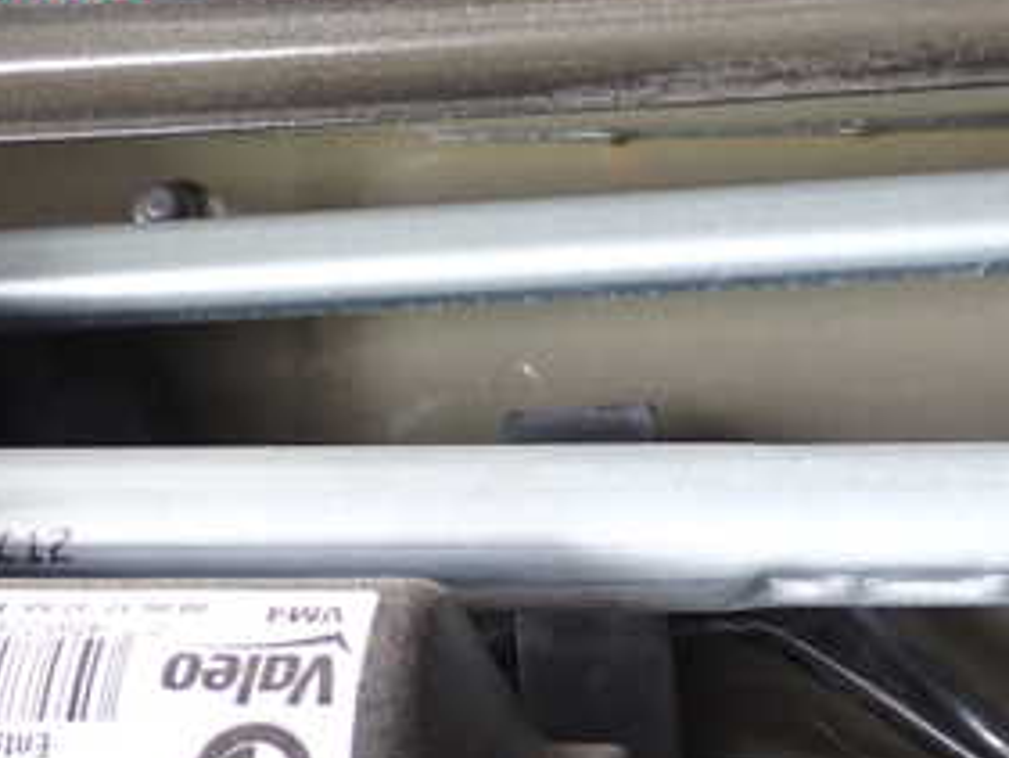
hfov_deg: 24.1
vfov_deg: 17.9
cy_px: 726
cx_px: 539
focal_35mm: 81
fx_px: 2362
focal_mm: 6.83
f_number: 2.7
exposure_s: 1/50
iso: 200
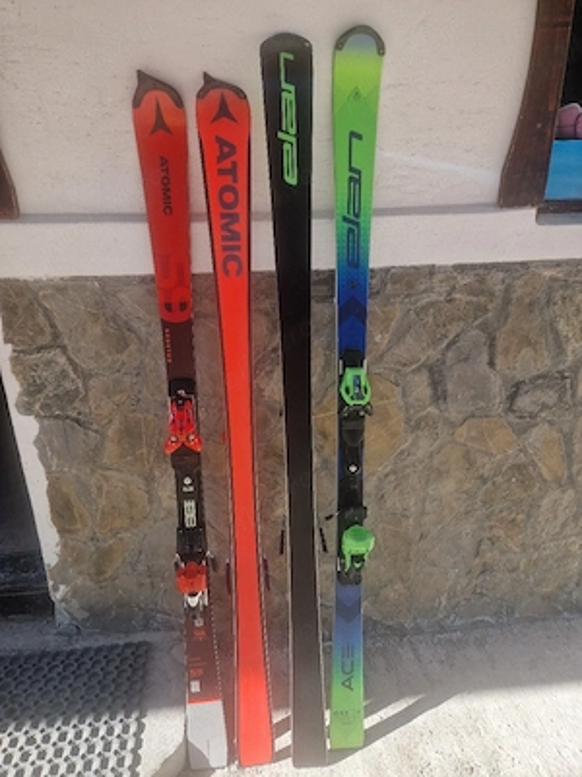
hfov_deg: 58.9
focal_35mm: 23
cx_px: 291
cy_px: 388
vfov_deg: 73.9
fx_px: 516
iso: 50
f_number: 1.8
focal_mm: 5.4
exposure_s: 1/500
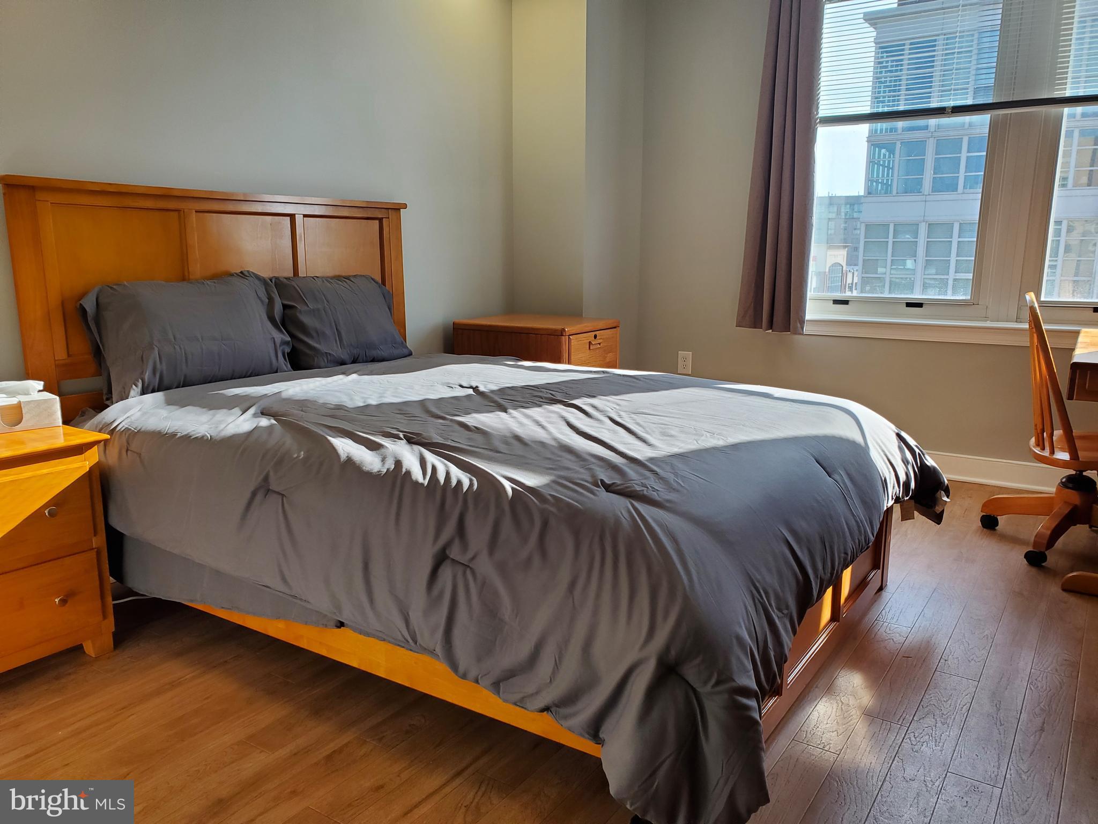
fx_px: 825
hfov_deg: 67.3
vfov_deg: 53.1
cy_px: 412
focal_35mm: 26
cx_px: 549
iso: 80
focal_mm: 4.3
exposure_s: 1/120
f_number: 2.4
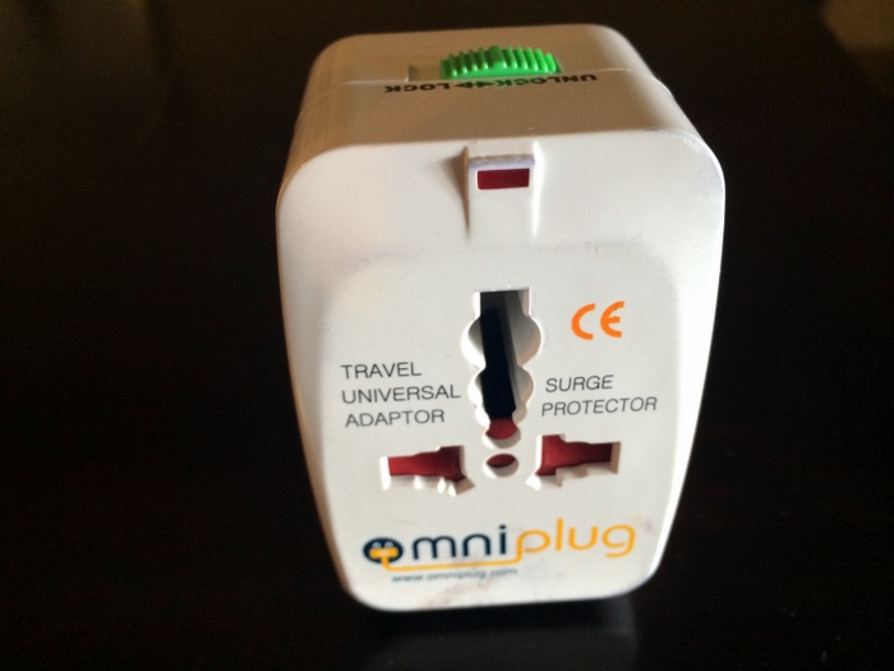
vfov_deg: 46.8
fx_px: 775
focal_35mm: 30
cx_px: 447
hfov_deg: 60.0
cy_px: 336
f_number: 2.2
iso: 200
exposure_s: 1/30
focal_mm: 4.12
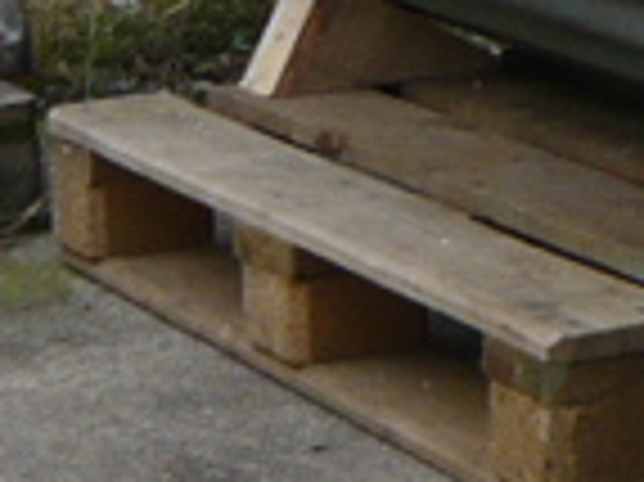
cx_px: 1108
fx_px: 3755
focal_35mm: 202
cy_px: -374
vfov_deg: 7.2
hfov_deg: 9.4
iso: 100
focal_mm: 4.9
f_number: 2.9
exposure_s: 1/200
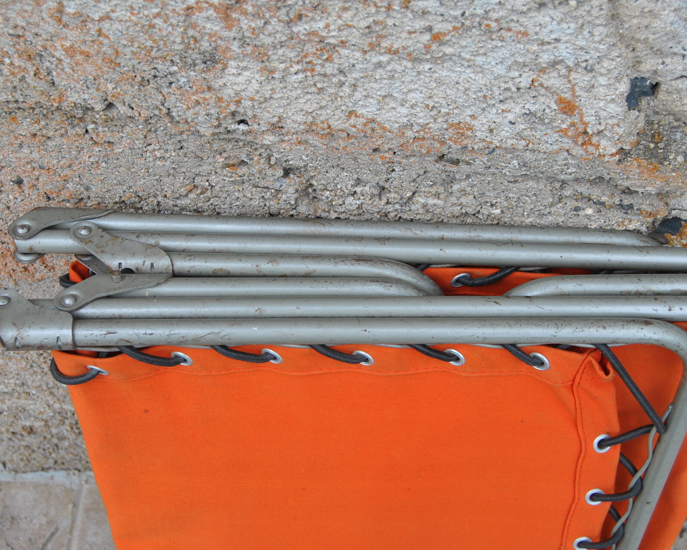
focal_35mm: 58
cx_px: 296
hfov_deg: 32.4
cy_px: 278
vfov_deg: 26.2
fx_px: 1179
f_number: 6.3
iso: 100
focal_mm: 34
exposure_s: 1/160
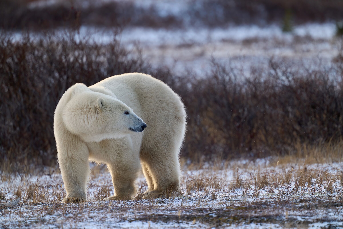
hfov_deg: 3.4
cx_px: 172
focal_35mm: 600
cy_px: 114
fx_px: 5716
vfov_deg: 2.3
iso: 640
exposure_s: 1/500
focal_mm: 600
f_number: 5.6
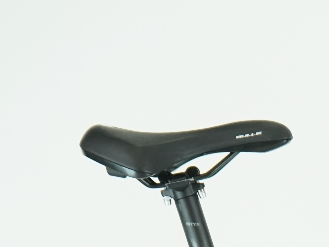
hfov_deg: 7.4
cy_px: 445
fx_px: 2500
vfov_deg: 5.6
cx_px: 457
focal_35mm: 263
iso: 1600
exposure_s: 1/200
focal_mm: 60
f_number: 5.6
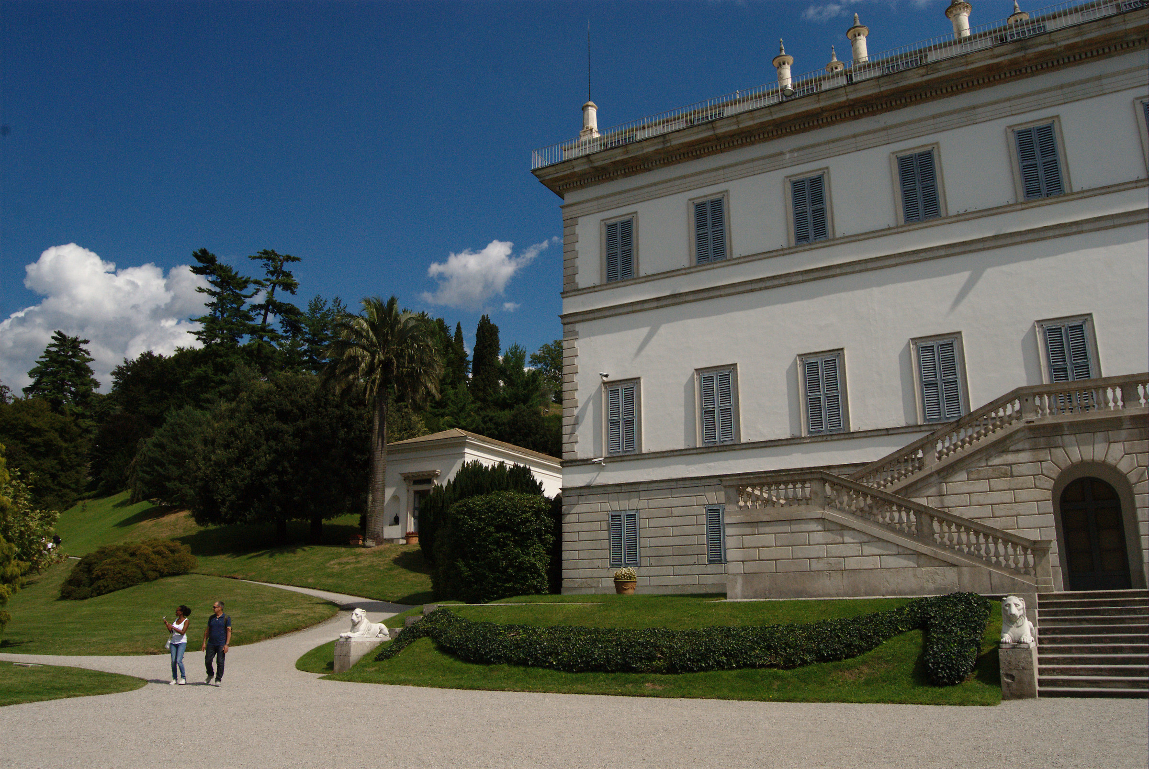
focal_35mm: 27
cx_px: 574
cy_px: 384
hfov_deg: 67.3
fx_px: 863
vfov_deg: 48.1
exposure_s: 1/1250
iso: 800
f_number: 11
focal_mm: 18
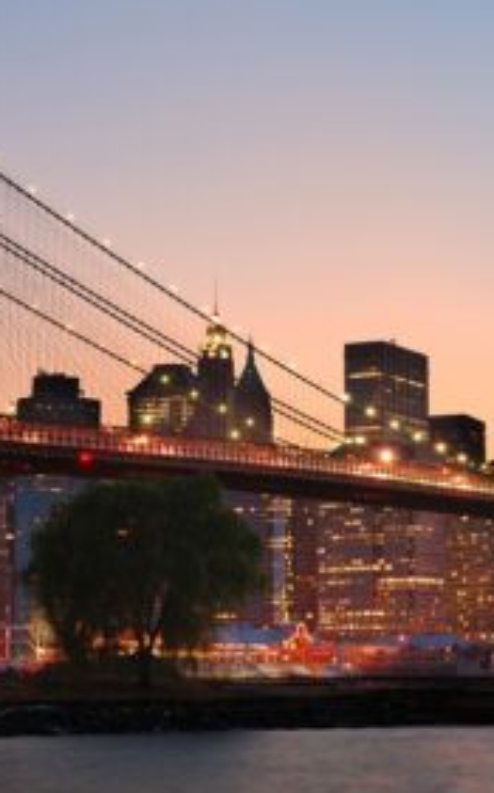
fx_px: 2116
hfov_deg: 13.3
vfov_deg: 21.2
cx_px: 288
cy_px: 370
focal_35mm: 98
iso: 100
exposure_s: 2
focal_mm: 30
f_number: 5
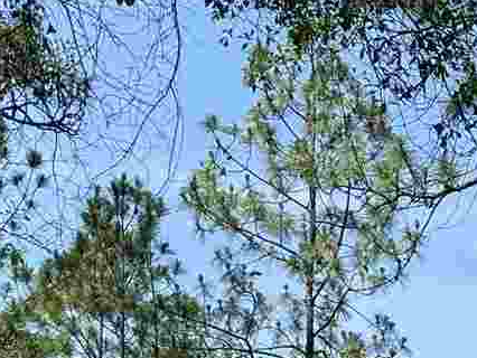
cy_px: 1207
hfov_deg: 11.2
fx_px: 2385
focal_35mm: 173
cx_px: 563
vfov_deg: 7.3
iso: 80
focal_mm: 6.76
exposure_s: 1/2105
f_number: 1.78
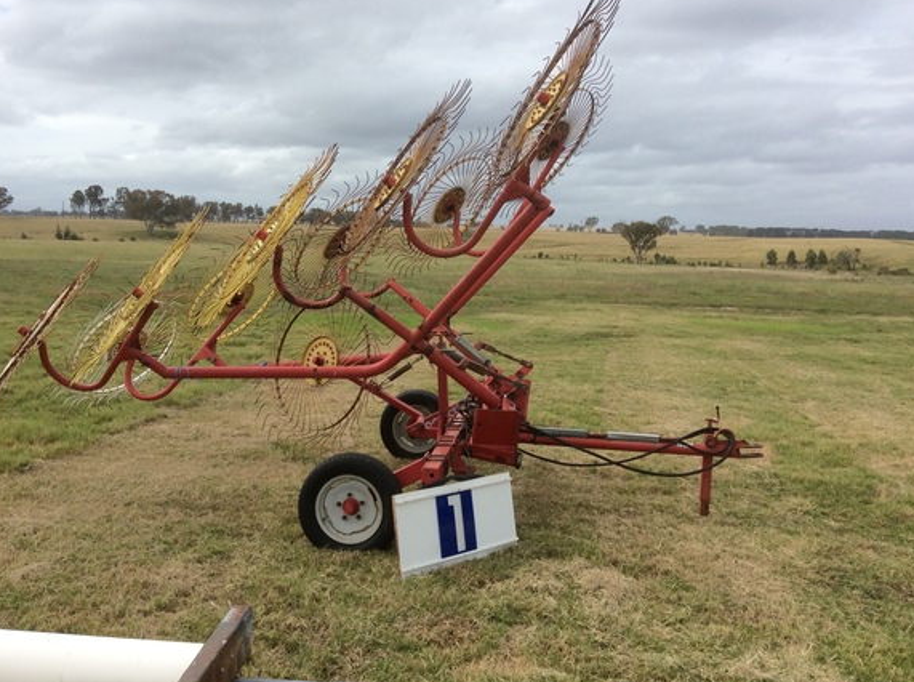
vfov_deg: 38.5
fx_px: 975
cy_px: 319
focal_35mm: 37
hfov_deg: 50.1
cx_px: 411
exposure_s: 1/1789
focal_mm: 3.3
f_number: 2.4
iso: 32
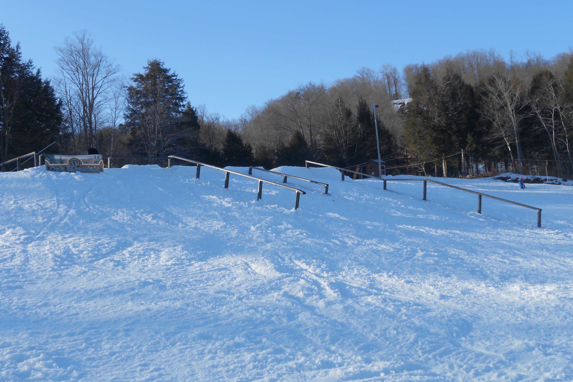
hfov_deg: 42.7
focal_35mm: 46
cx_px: 287
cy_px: 175
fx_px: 732
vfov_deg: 29.2
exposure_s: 1/400
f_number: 4.5
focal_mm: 7.8
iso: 80
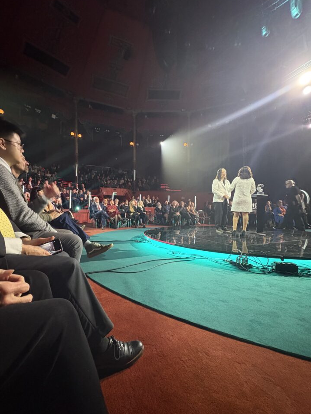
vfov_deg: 98.1
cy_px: 216
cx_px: 145
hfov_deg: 81.6
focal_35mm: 15
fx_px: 180
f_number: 2.2
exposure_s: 1/40
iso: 1000
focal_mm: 2.22
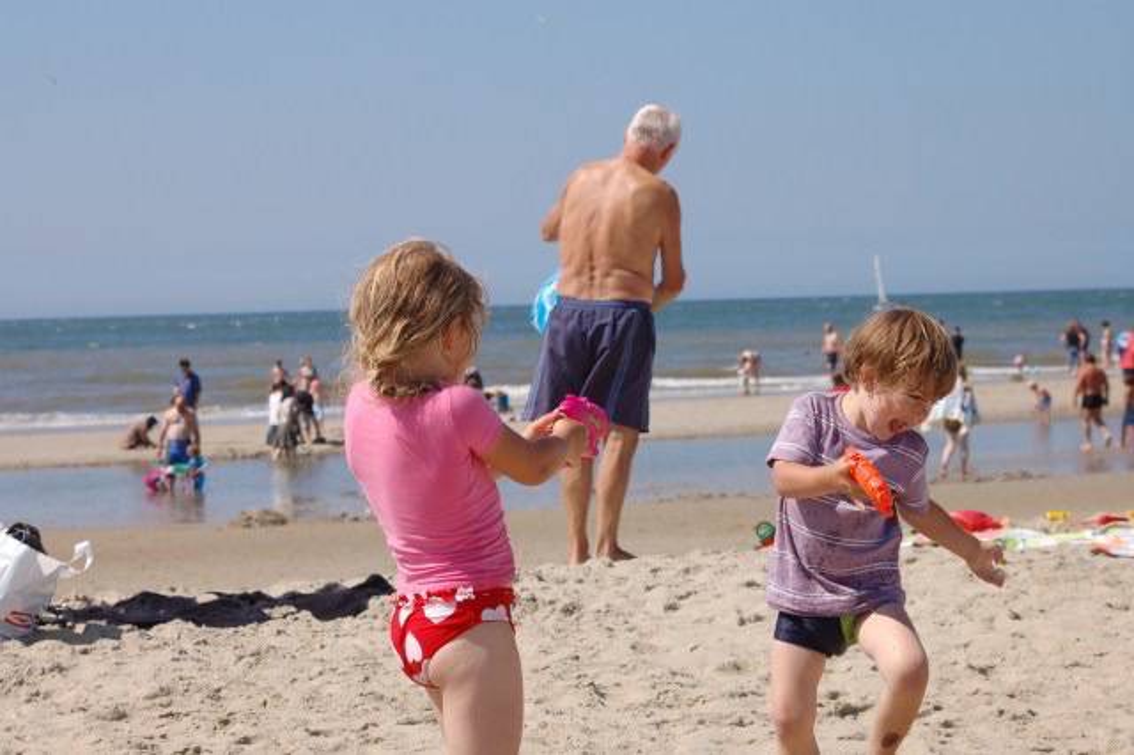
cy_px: 378
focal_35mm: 105
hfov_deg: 19.5
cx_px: 567
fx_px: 3306
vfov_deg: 13.0
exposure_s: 1/500
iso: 200
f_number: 8
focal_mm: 70
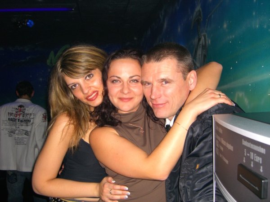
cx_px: 135
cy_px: 101
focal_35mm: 38
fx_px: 296
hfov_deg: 49.0
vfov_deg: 37.7
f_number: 2.8
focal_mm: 7.9
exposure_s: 1/60
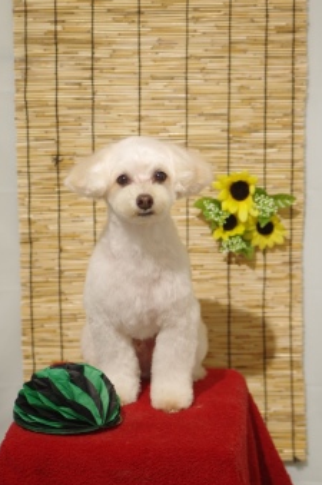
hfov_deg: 12.3
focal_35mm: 111
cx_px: 139
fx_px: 1494
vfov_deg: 18.4
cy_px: 226
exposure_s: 1/125
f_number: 2.8
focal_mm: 63
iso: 320
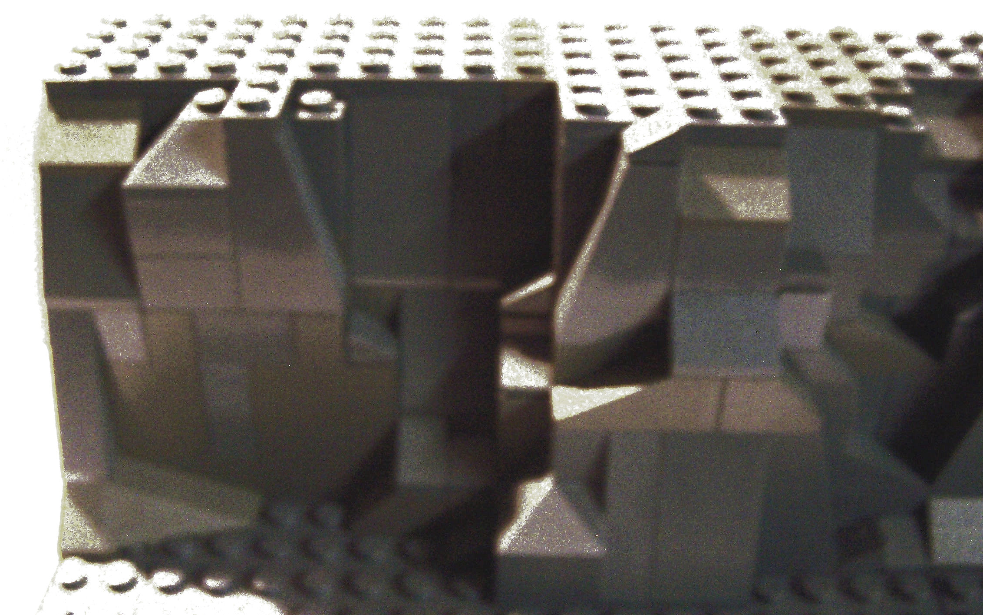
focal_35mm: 41
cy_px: 332
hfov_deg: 48.2
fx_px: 1098
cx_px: 490
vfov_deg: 31.2
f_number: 2.8
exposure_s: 1/8
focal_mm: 6.3
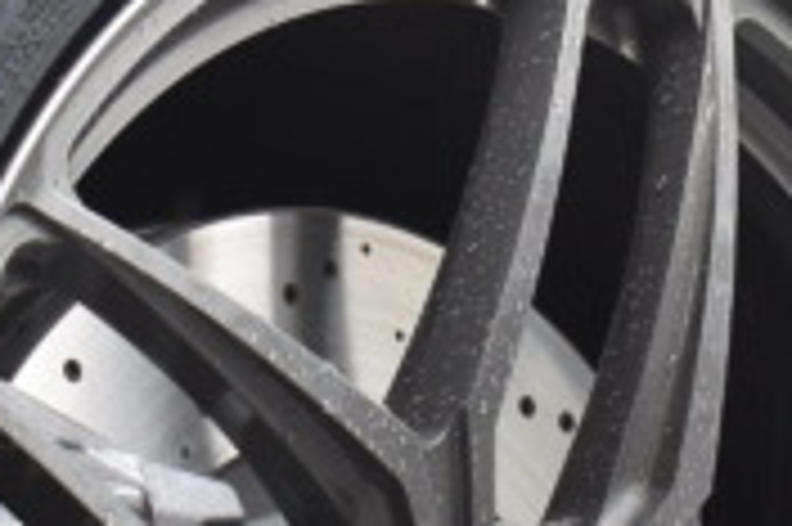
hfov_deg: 9.0
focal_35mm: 230
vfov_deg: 5.9
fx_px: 5055
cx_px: 464
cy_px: 760
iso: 640
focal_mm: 36
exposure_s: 1/60
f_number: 4.8
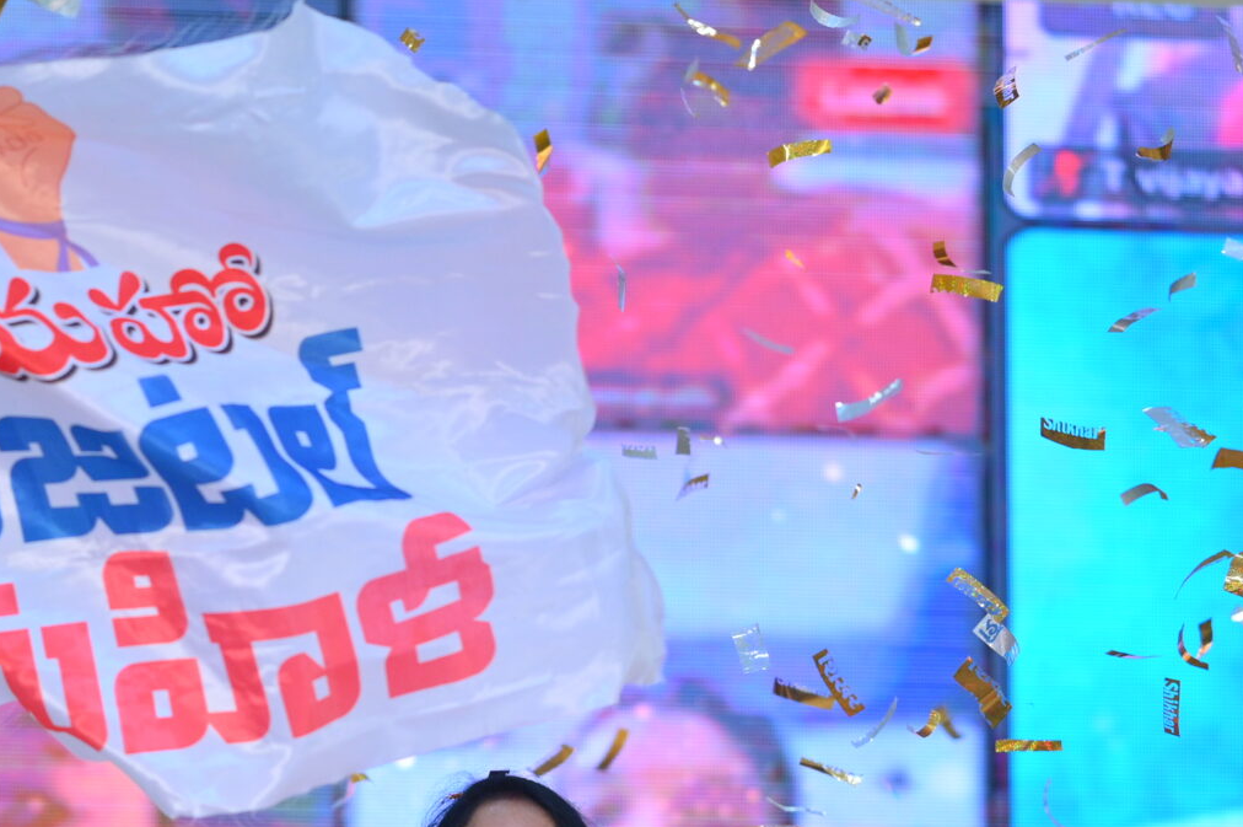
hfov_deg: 9.6
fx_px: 7417
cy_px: 867
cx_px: 484
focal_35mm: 215
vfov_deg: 6.4
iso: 500
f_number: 1.8
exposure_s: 1/800
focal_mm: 85
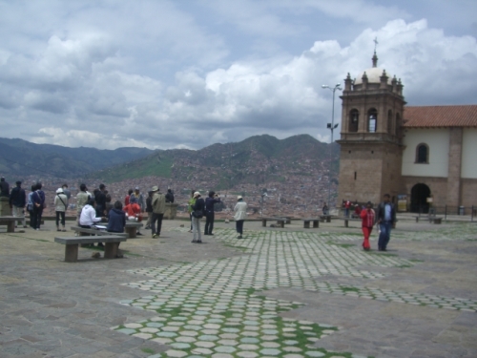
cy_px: 179
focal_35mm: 38
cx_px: 238
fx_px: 524
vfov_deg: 37.7
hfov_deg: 49.0
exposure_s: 1/500
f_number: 5.6
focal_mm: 7.9
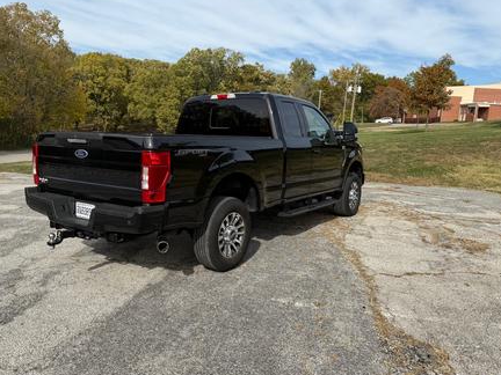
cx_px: 217
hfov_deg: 63.2
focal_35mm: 28
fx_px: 405
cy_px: 184
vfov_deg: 49.7
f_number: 1.78
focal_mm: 6.76
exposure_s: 1/4167
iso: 80
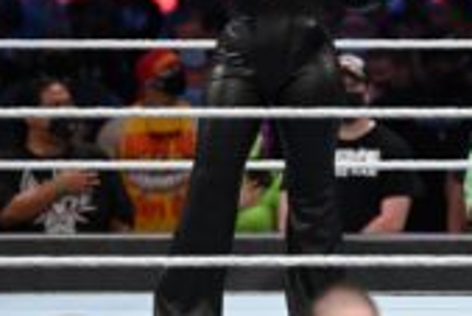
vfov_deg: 2.1
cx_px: 482
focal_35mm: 642
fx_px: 8424
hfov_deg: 3.2
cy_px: 74
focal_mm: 250
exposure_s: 1/800
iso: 6400
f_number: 3.2
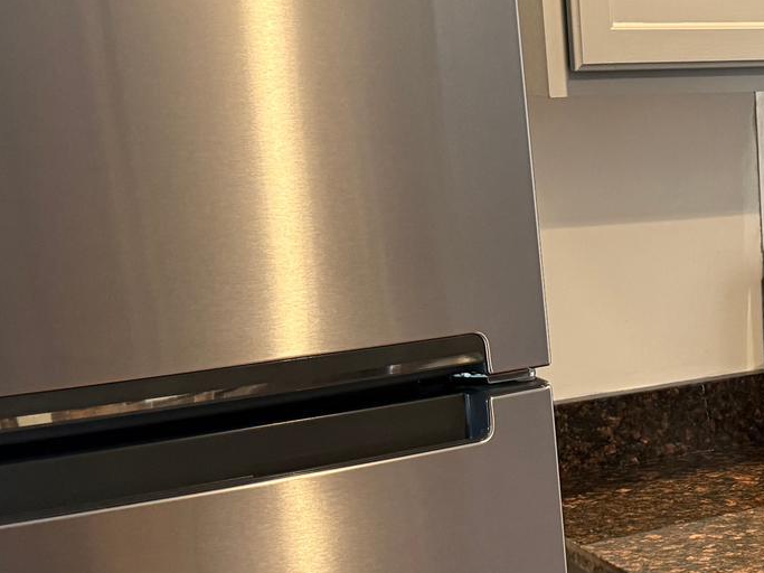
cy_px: 481
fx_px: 1589
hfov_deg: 25.0
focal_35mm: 72
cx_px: 858
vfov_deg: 20.1
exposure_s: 1/60
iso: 400
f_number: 1.78
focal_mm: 6.76
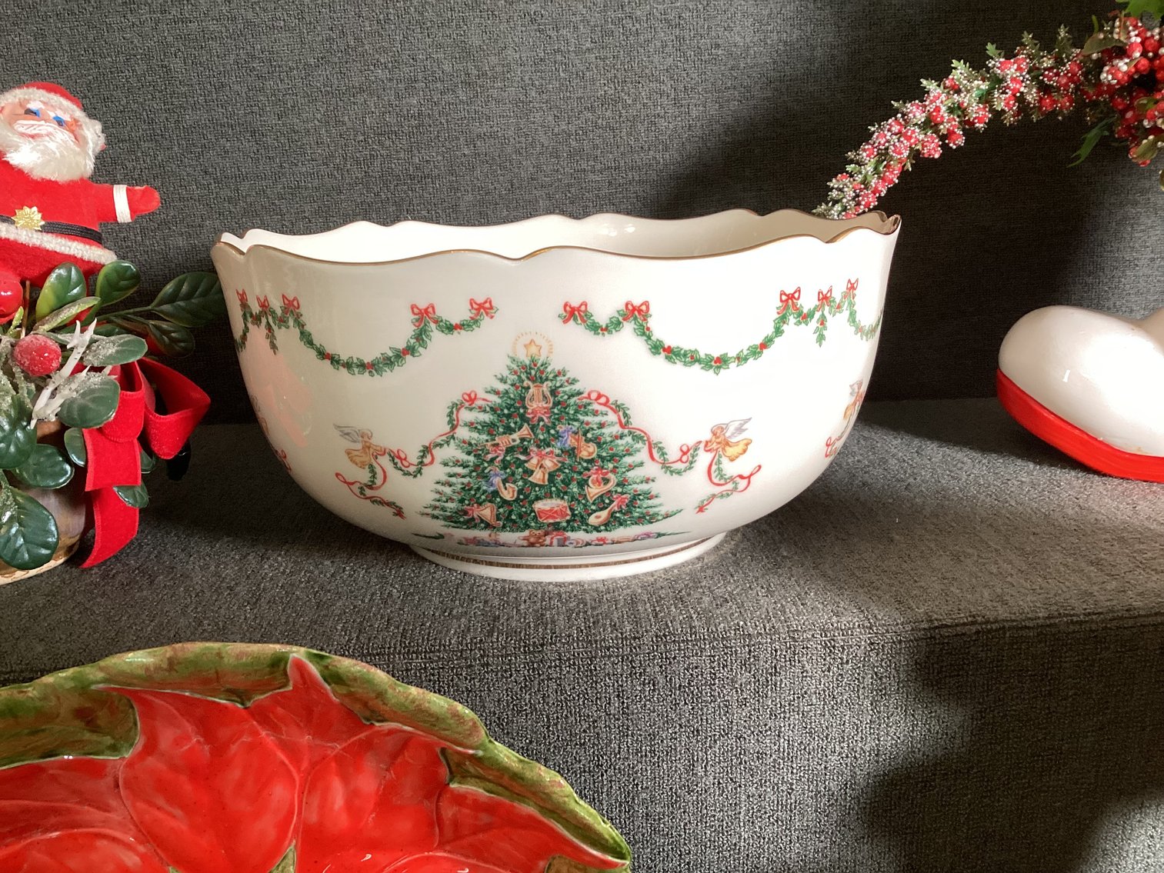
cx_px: 582
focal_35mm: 31
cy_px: 436
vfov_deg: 45.4
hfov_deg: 58.3
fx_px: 1042
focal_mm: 3.3
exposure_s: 1/60
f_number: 2.4
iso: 125
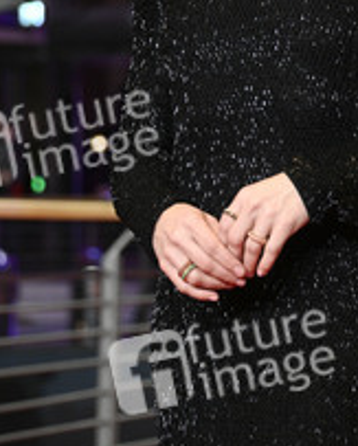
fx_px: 2828
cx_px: 286
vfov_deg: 9.0
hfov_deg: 7.2
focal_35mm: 214
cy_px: 33
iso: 5000
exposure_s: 1/200
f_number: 5.6
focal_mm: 116
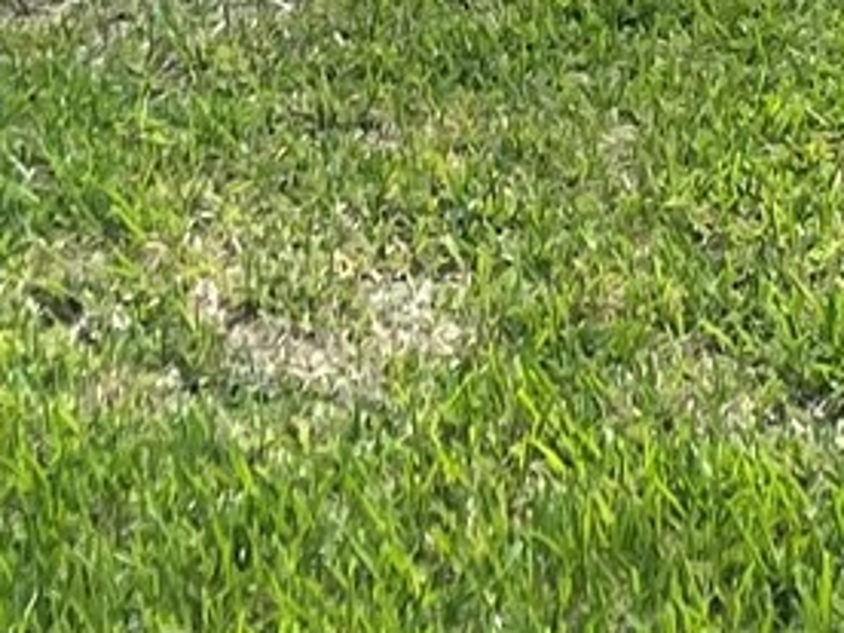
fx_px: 4706
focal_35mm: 193
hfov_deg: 10.2
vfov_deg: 6.6
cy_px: -1627
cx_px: 691
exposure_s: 1/930
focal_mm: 5.1
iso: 32
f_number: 1.6
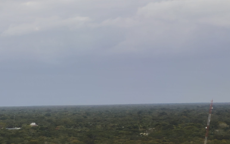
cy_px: 300
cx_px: -310
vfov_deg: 9.4
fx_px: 809
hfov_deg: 12.8
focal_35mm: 129
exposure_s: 1/754
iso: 25
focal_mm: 5.4
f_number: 1.8
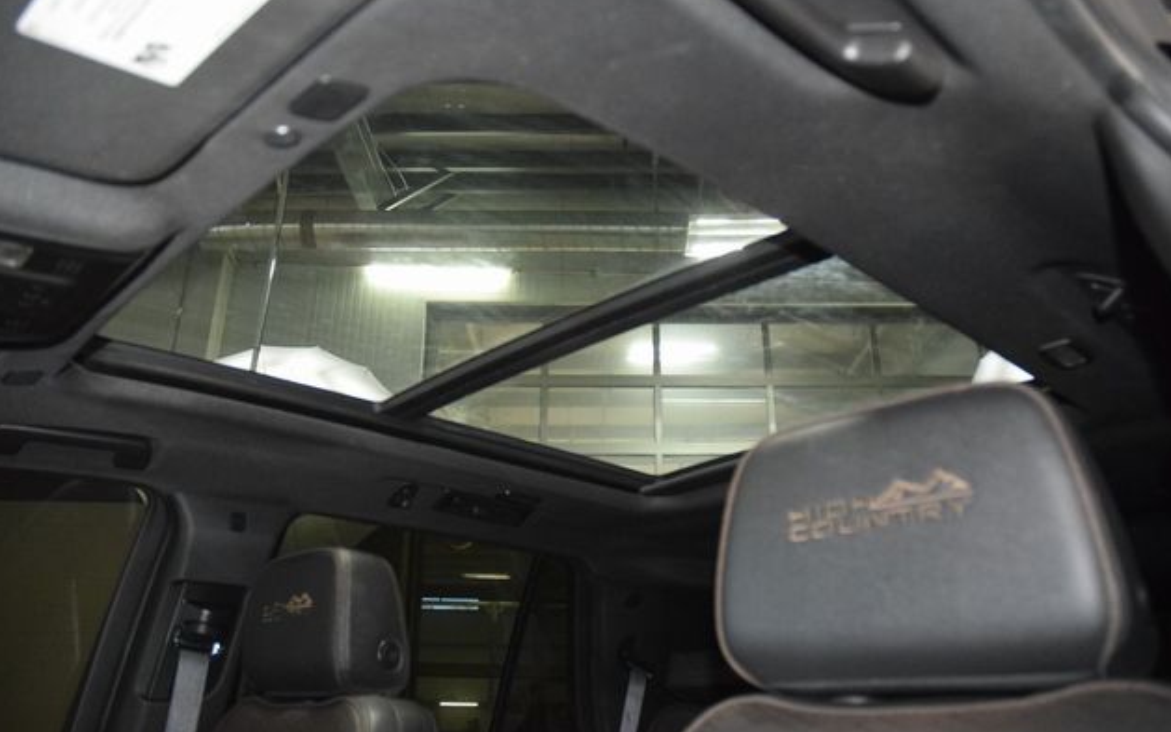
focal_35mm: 28
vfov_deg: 44.5
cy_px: 344
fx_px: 893
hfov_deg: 66.5
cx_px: 585
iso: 3200
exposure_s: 1/80
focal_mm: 18
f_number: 3.5
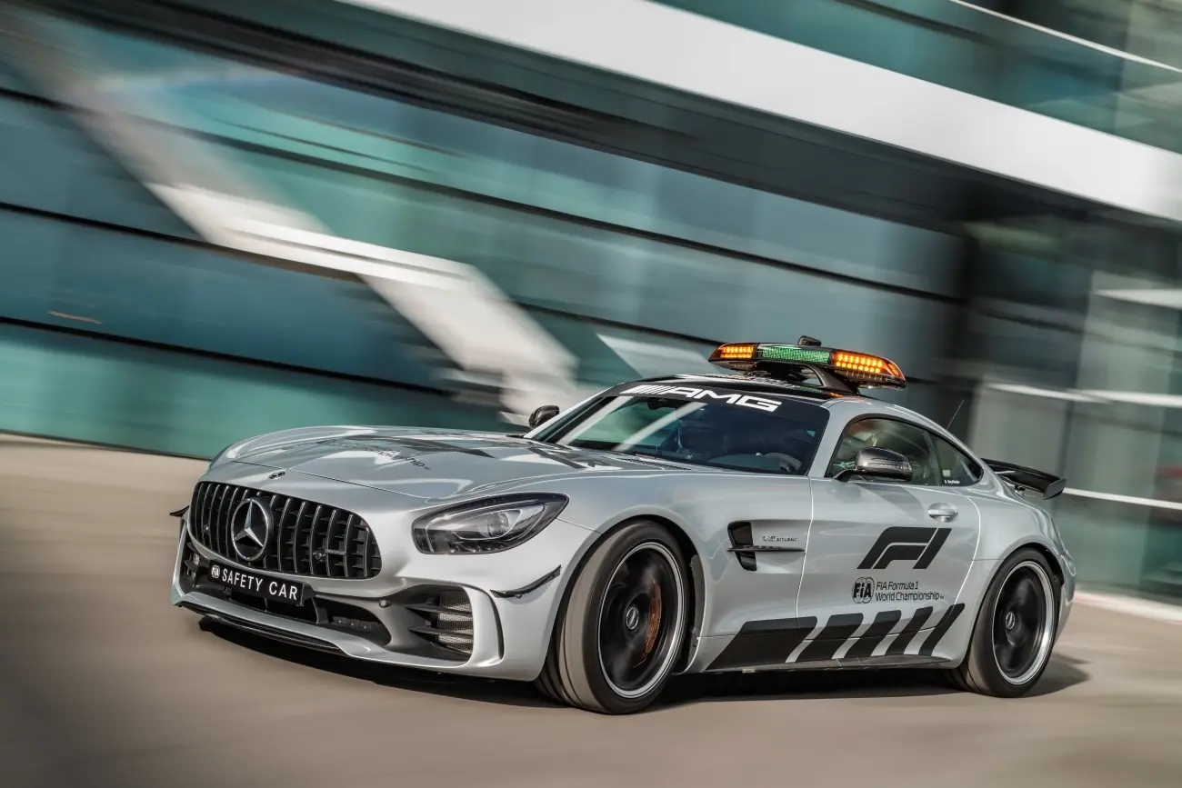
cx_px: 591
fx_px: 1707
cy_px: 394
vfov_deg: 26.0
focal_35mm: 52
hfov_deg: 38.2
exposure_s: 6
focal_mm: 52
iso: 31
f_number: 11
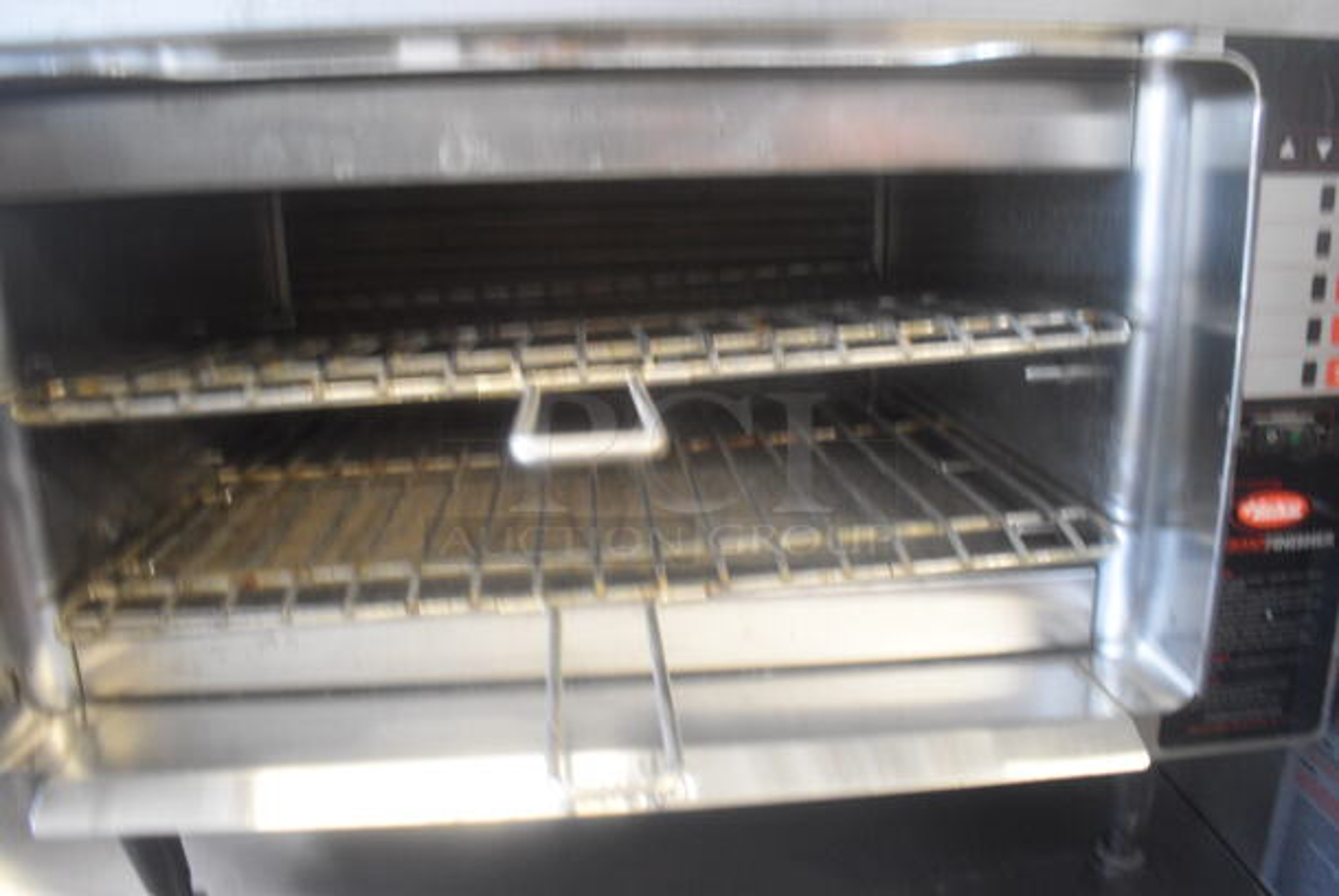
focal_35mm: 27
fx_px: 1005
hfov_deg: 67.3
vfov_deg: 48.0
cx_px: 670
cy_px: 448
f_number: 3.5
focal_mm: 18
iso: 3200
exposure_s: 1/125
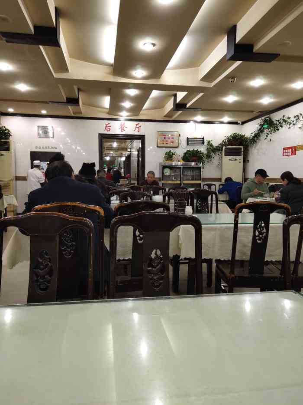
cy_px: 202
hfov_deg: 46.8
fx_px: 350
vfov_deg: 60.0
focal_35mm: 30
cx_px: 152
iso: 225
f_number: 1.8
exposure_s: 1/50
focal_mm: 4.35
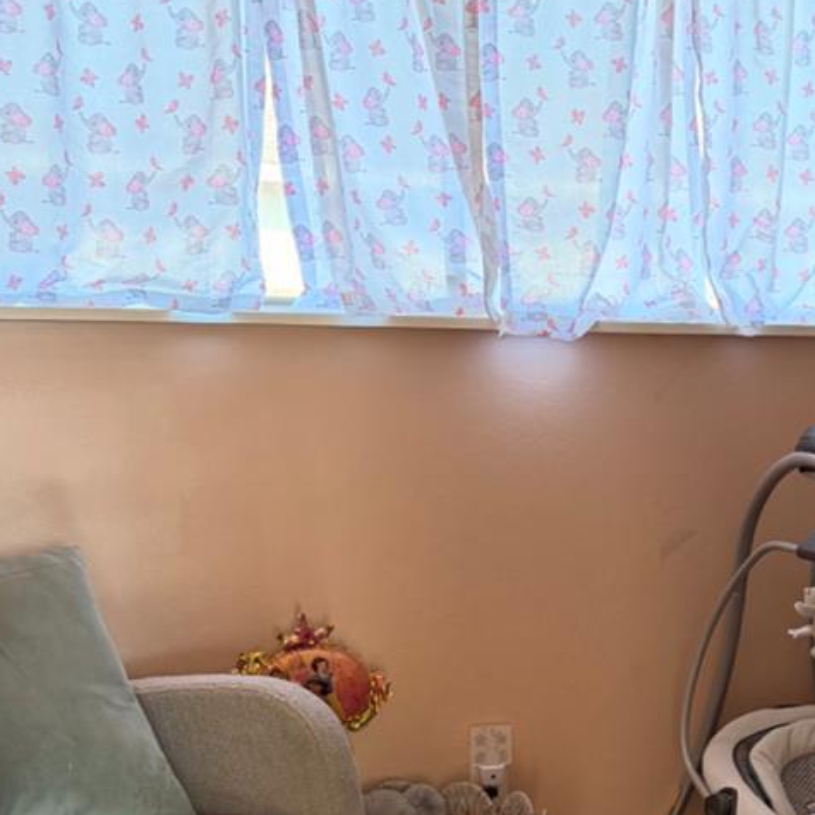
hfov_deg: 24.4
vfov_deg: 24.8
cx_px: 840
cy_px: 771
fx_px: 1785
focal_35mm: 67
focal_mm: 6.76
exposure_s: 1/120
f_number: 1.78
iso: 200
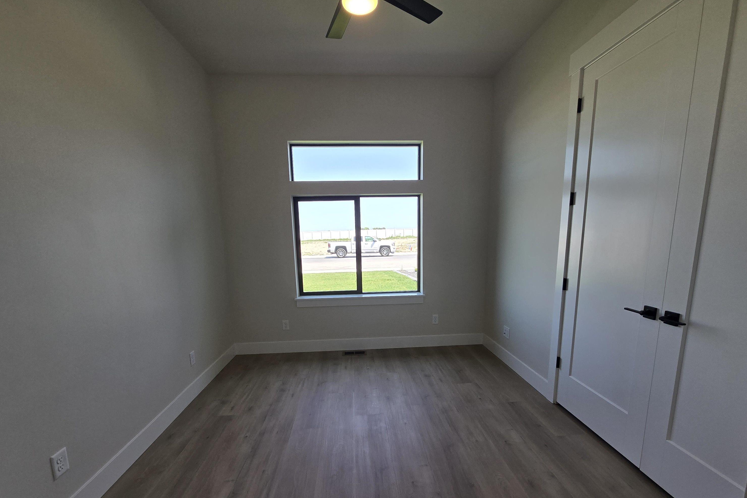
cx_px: 375
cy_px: 284
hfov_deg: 104.3
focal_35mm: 14
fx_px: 290
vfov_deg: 80.7
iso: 50
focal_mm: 2.2
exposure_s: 1/209
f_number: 2.2
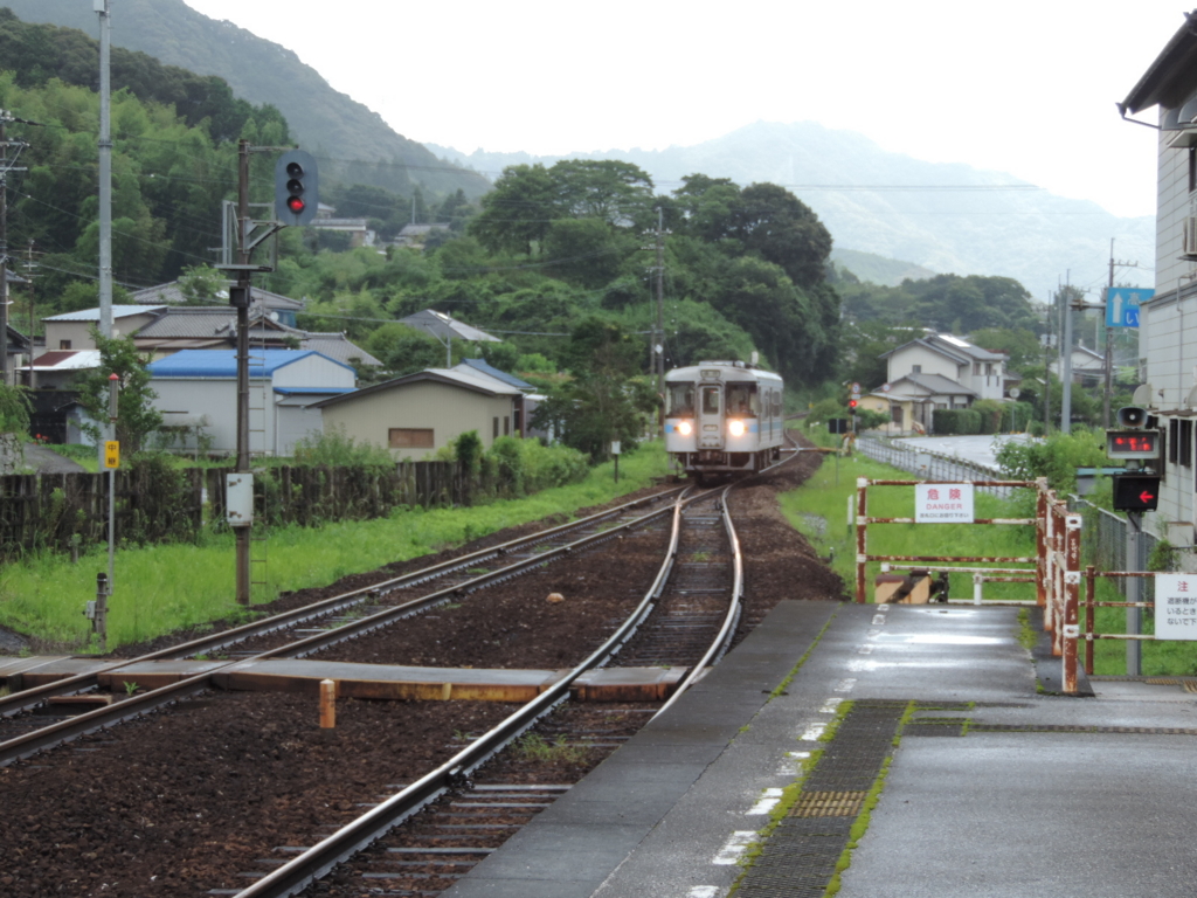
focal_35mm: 105
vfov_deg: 14.1
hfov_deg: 18.7
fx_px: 3631
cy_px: 449
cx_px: 598
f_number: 4.2
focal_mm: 18.7
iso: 80
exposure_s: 1/160
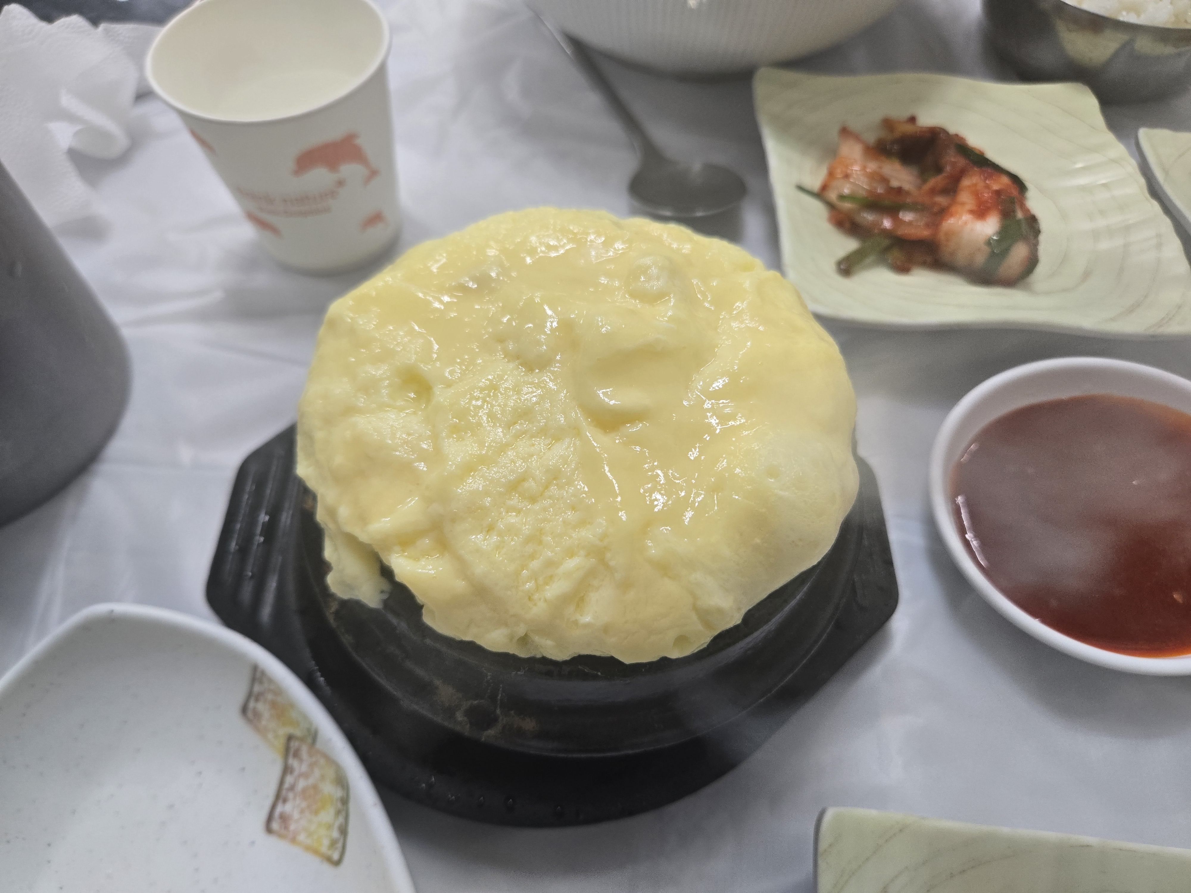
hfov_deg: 73.9
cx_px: 596
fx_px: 791
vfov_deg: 58.9
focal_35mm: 23
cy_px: 446
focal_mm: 5.4
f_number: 1.8
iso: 100
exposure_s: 1/120
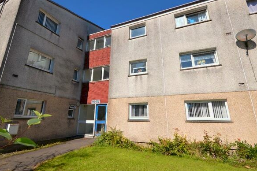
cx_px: 128
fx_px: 128
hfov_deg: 90.0
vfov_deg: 67.1
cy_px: 75
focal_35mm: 18
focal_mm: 10
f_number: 9
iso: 100
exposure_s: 1/200
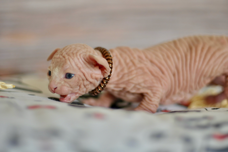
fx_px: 474
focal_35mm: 75
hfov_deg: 27.0
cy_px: 76
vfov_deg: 18.1
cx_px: 114
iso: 800
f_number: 1.4
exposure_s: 1/1250
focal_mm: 50
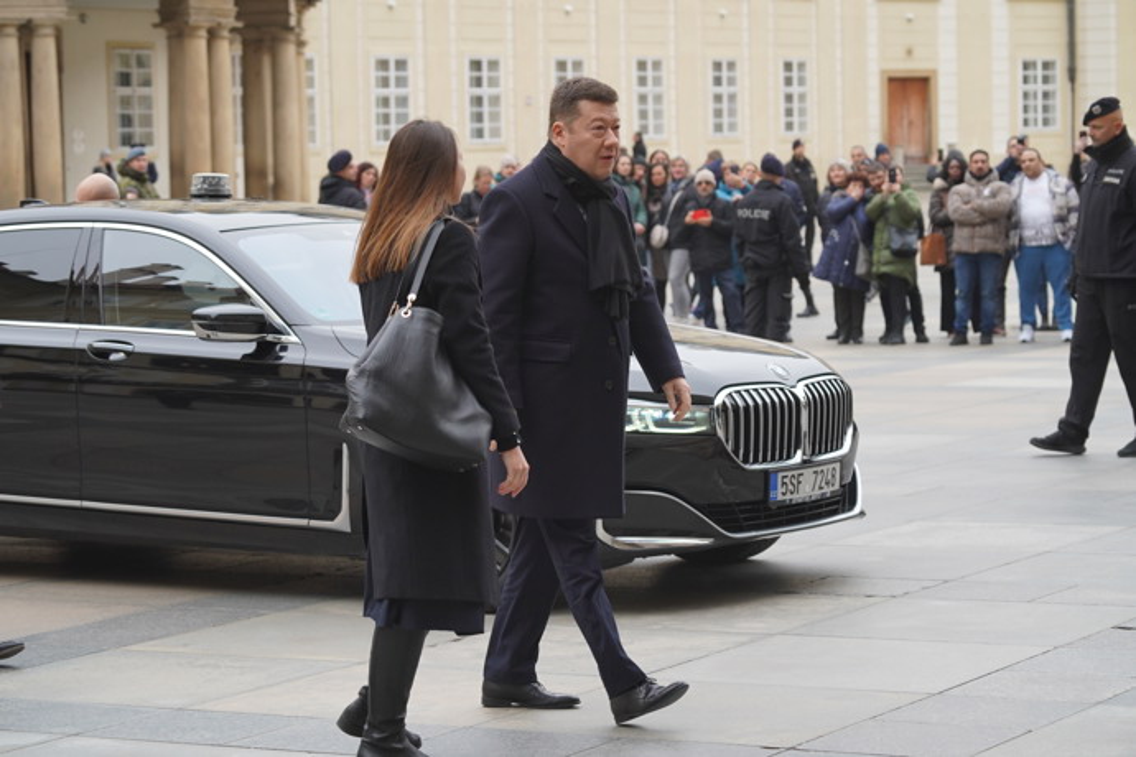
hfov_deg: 20.0
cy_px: 378
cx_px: 568
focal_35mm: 102
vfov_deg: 13.4
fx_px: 3218
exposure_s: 1/400
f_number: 5.6
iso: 1000
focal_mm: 102
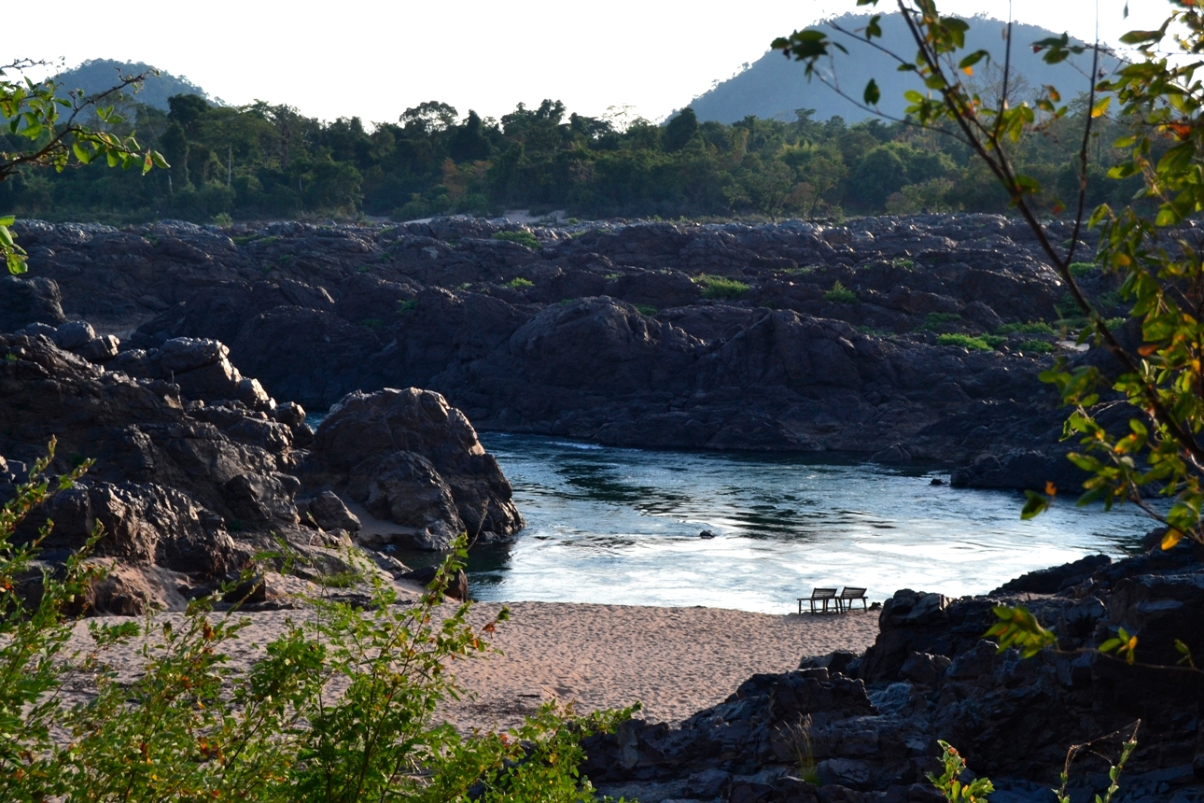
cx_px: 602
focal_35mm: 69
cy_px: 402
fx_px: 2307
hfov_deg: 29.2
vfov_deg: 19.7
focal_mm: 46
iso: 400
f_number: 10
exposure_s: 1/200
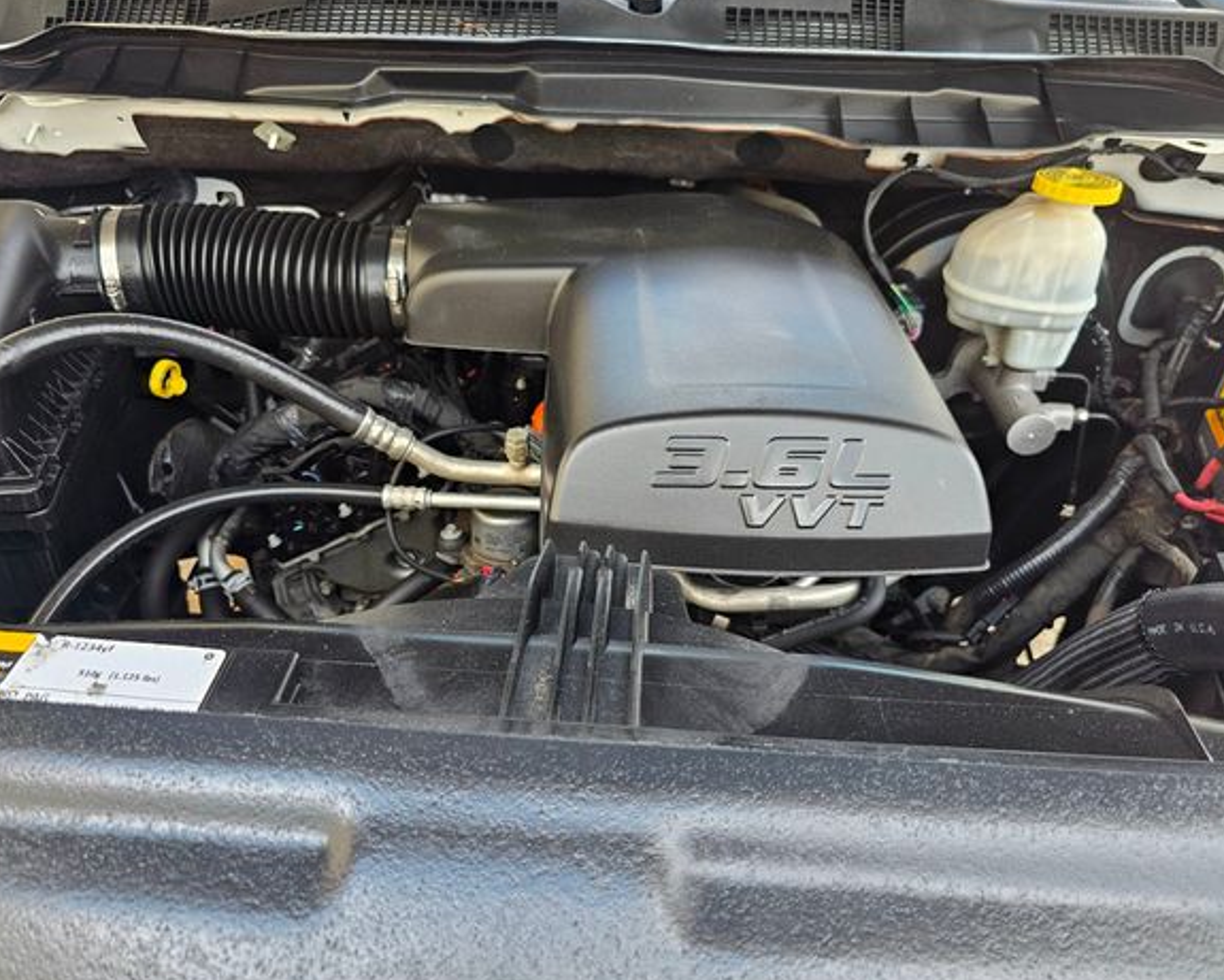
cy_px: 499
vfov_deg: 56.8
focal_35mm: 25
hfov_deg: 68.1
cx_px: 594
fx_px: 906
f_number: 1.7
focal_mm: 6.3
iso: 80
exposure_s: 1/207
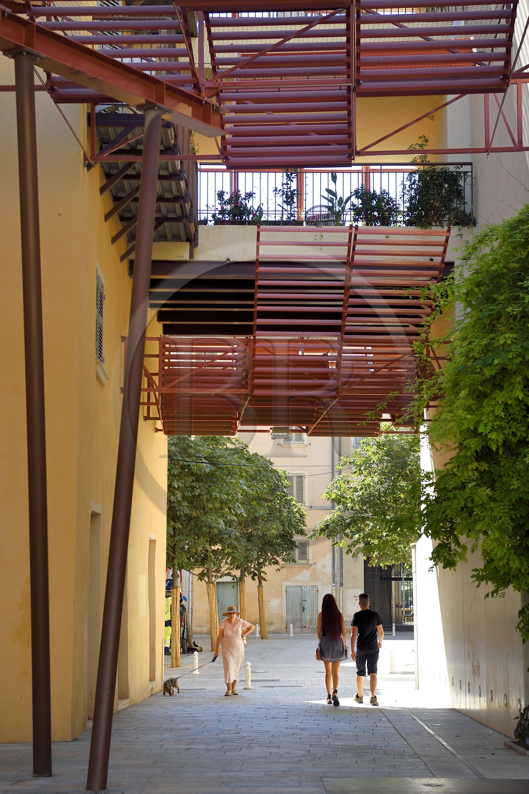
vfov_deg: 28.8
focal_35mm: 70
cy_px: 397
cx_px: 264
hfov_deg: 19.5
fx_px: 1543
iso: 200
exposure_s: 1/250
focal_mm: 70
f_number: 6.3
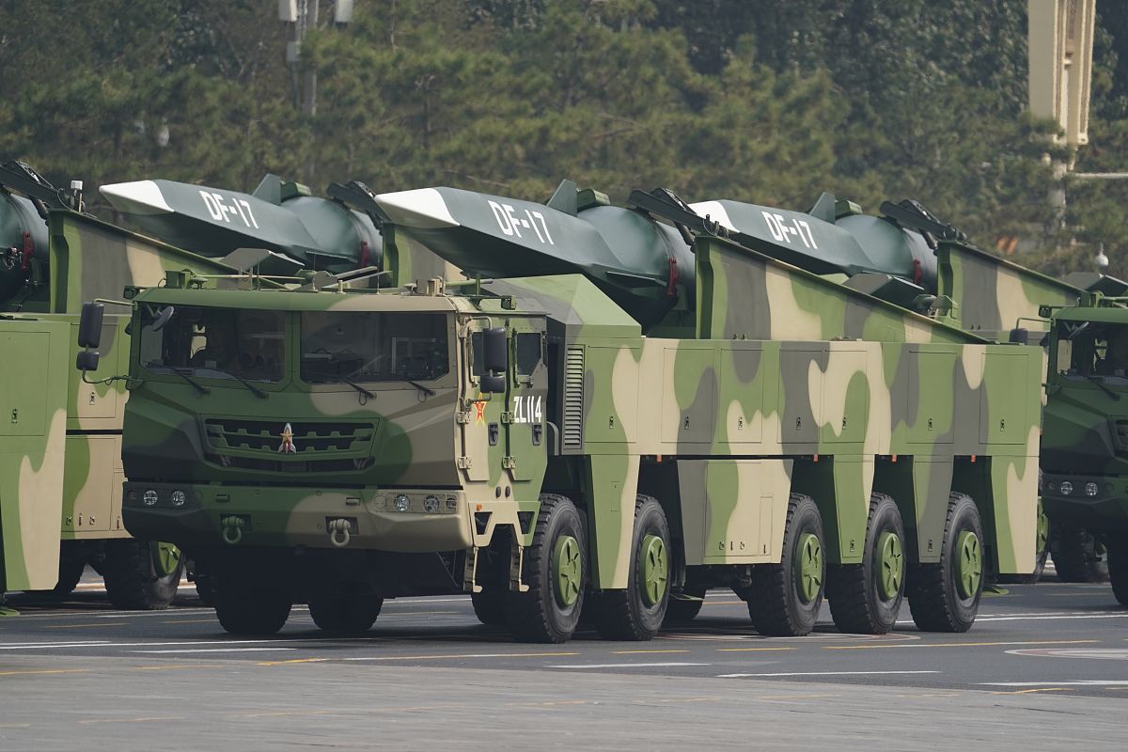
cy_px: 376
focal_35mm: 600
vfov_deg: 2.3
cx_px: 564
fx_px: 18799
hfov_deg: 3.4
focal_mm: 600
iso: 320
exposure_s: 1/1000
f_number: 7.1
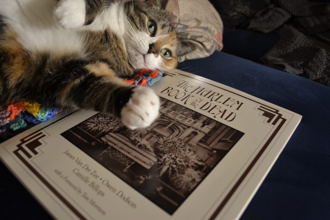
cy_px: 110
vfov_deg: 47.9
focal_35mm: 27
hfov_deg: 67.4
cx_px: 165
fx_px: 248
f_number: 3.5
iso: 400
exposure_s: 1/5
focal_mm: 18
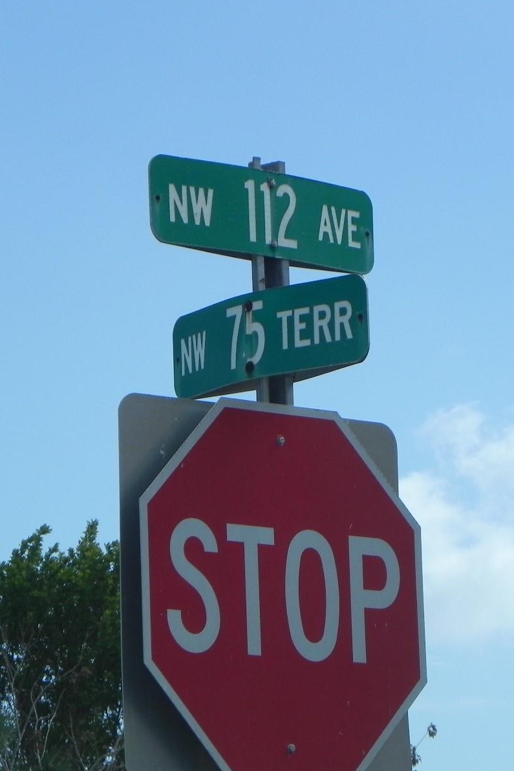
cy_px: 385
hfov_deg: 7.6
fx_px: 3856
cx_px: 303
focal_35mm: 180
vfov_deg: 11.4
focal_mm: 23
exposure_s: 1/1376
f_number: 4.5
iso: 160
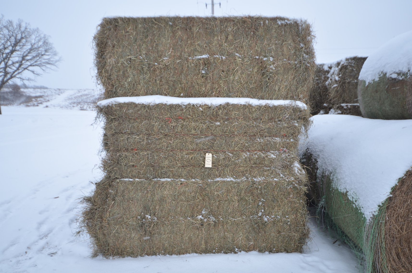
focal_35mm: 26
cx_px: 206
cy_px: 136
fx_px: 291
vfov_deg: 50.2
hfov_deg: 70.6
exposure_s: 1/125
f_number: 4.5
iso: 100
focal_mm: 17
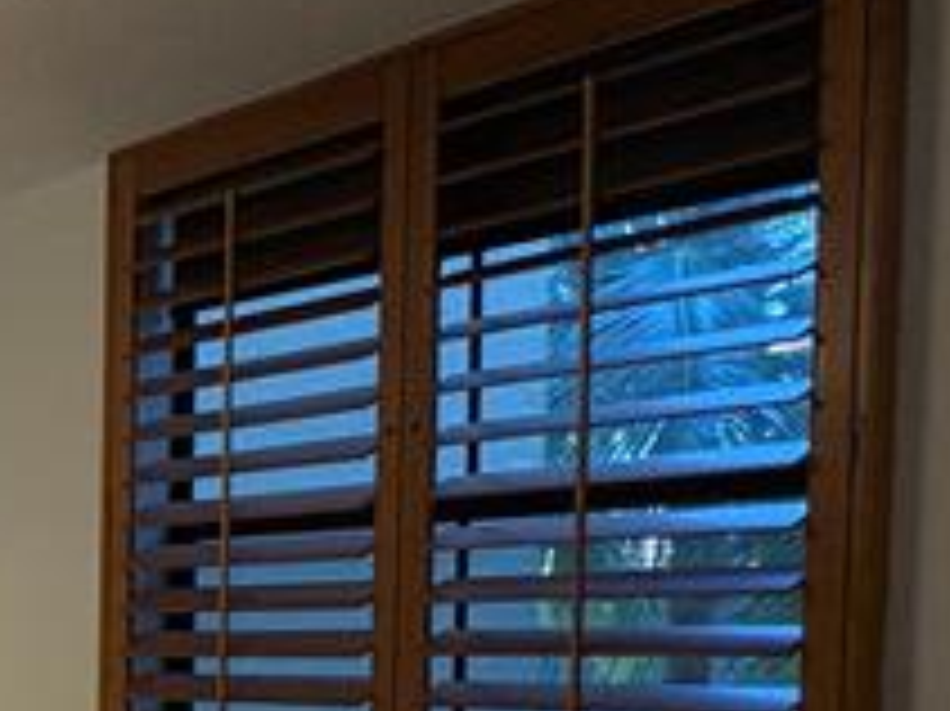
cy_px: 711
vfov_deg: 26.1
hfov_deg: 22.8
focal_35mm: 53
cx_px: -707
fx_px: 1454
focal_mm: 2.22
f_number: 2.2
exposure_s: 1/120
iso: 250
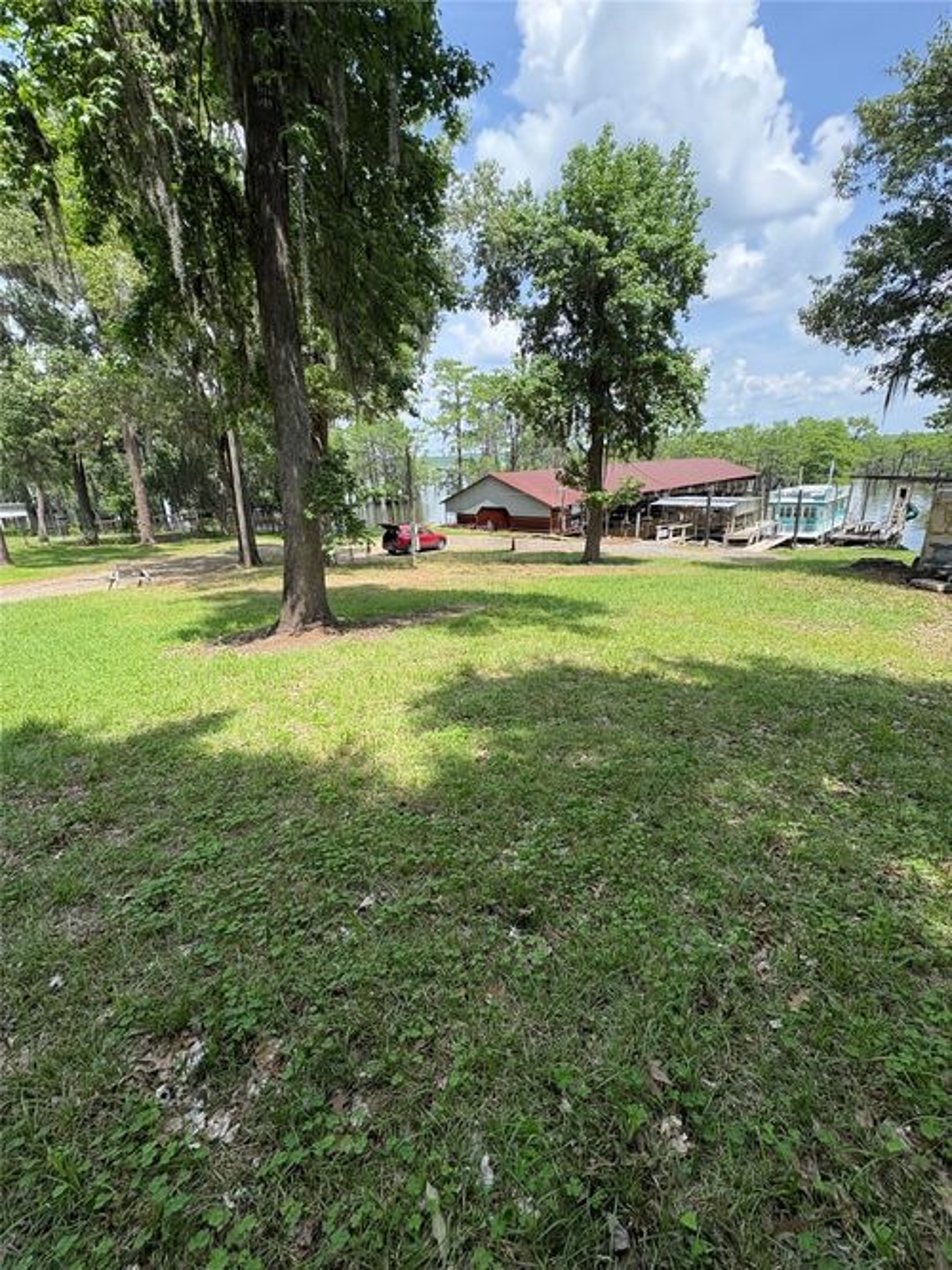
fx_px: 514
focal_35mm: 14
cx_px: 476
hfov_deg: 85.7
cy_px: 635
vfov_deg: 102.1
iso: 50
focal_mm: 2.22
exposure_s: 1/921
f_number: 2.2
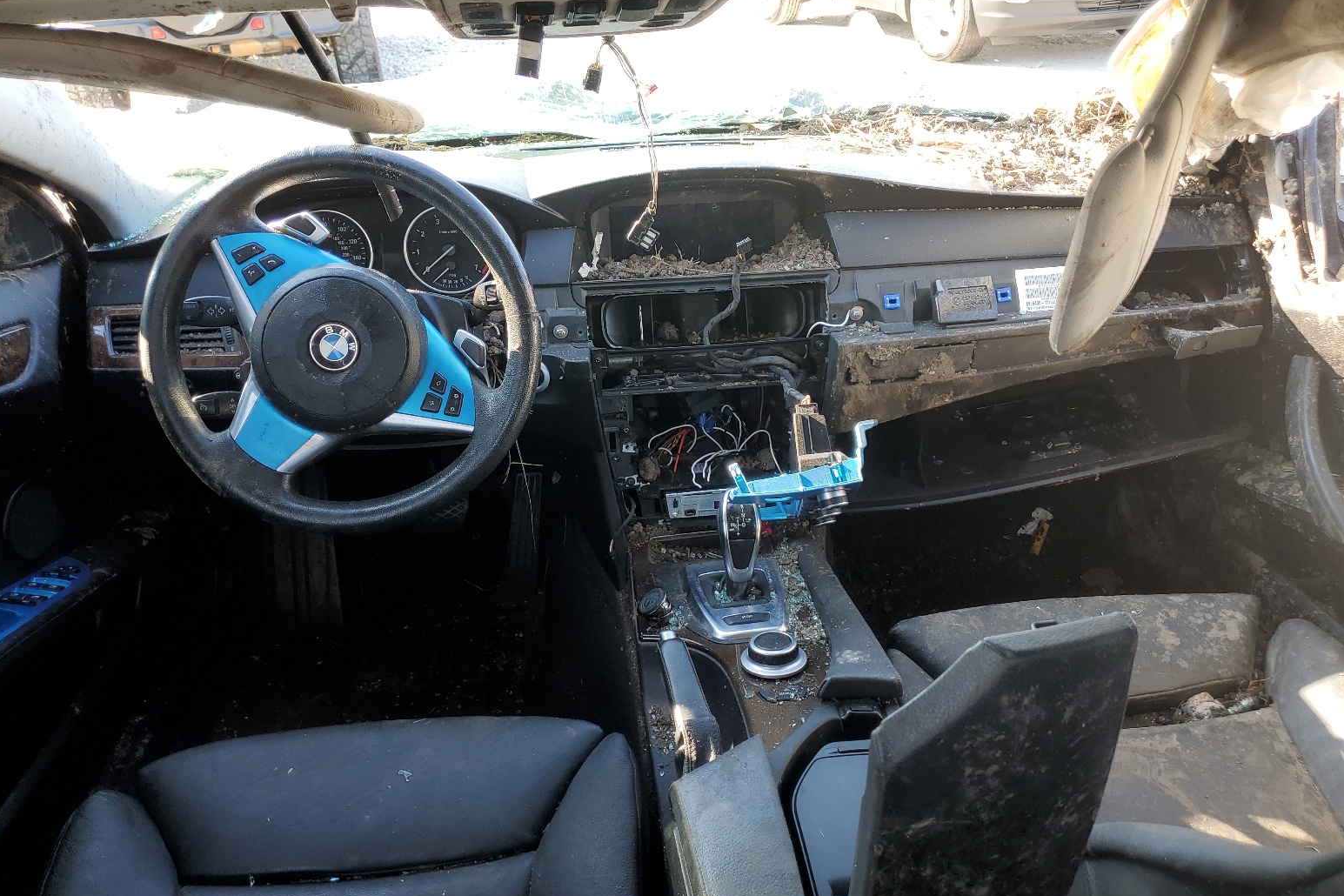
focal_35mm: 28
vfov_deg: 46.4
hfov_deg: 65.5
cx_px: 692
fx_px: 1045
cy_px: 428
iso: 50
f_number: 1.5
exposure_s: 1/156
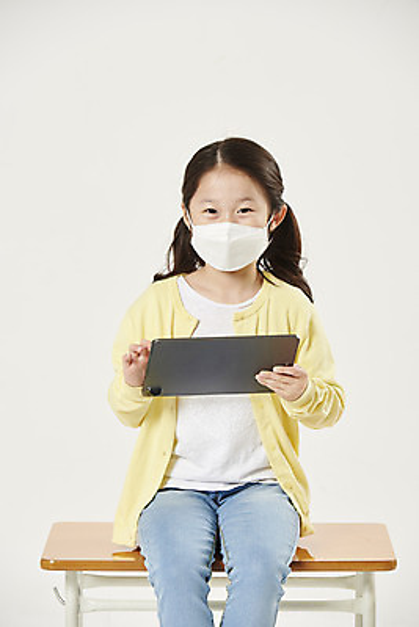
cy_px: 314
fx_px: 3227
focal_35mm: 185
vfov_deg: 11.1
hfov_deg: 7.4
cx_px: 210
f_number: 8
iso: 125
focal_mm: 185
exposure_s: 1/125
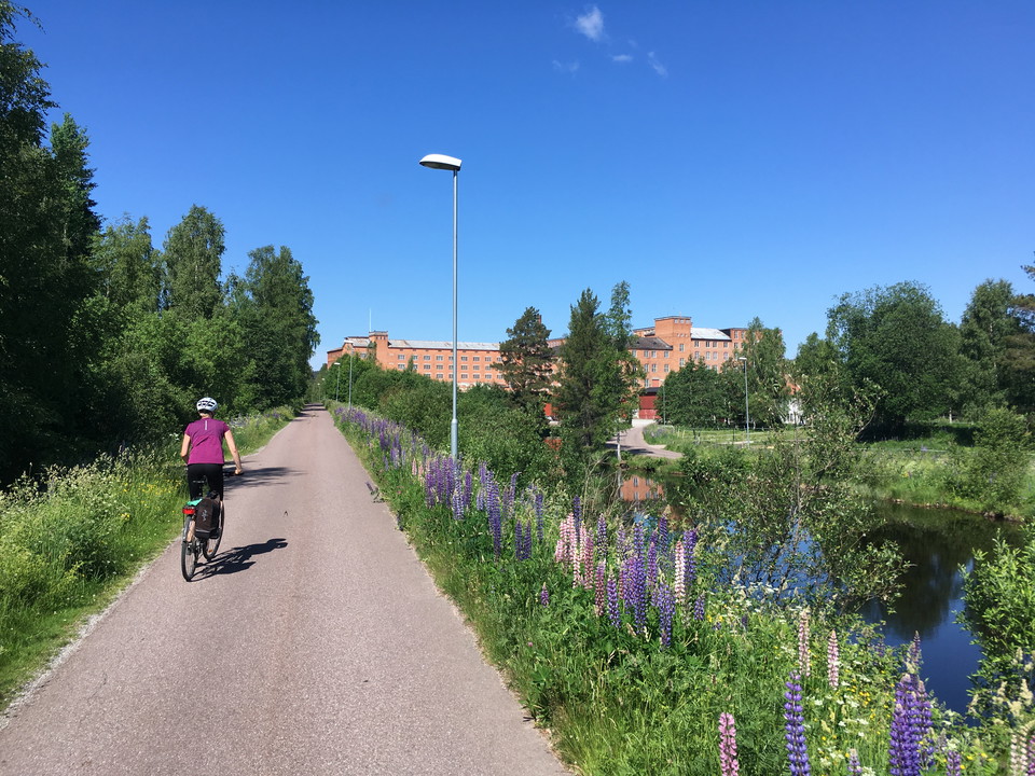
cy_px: 388
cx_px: 518
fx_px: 867
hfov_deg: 61.7
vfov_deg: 48.2
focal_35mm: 29
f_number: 2.2
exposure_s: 1/1326
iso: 25
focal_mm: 4.15
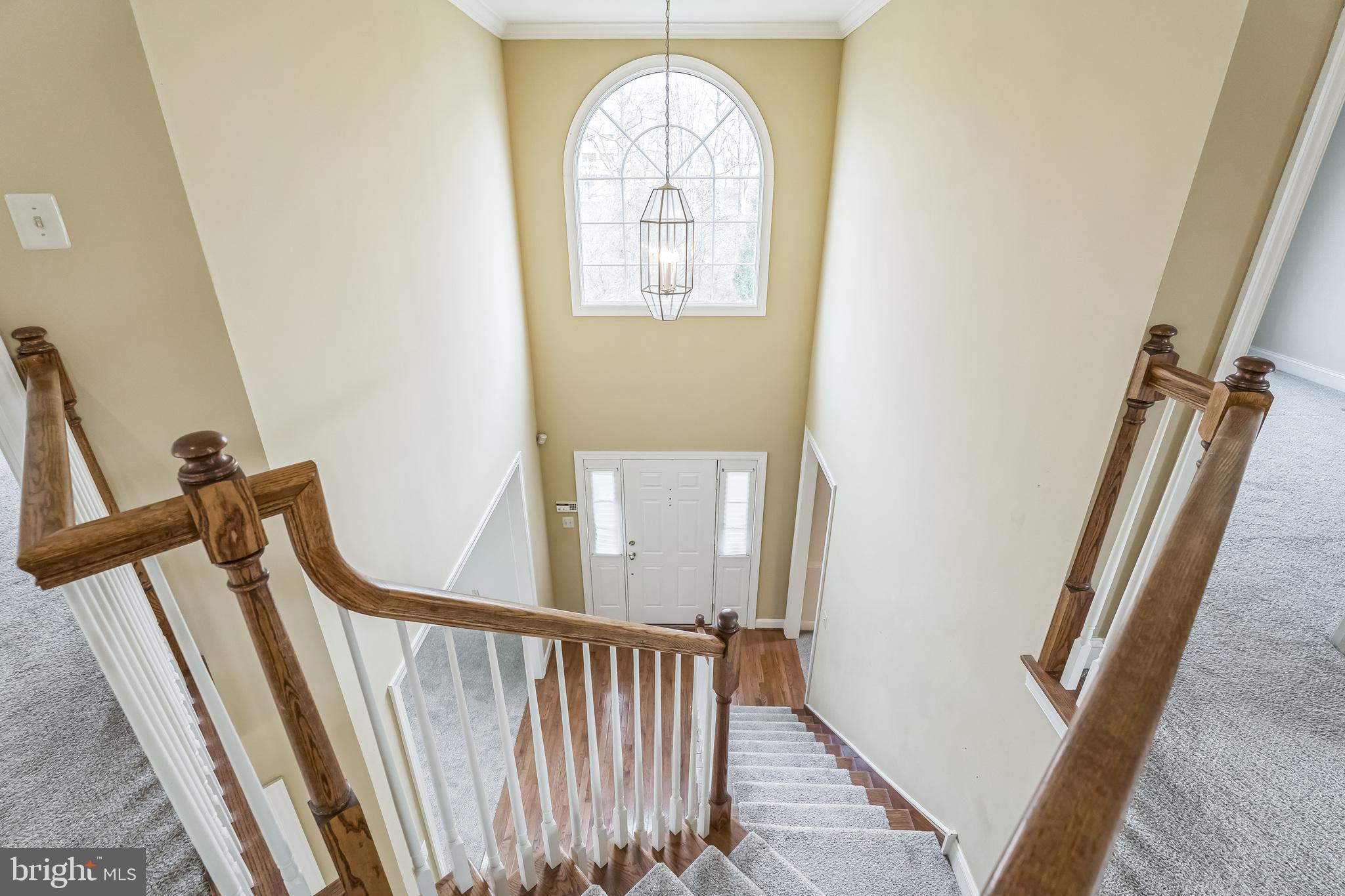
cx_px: 672
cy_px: 448
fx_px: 616
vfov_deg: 72.0
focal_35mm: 16
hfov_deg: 95.0
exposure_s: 1/100
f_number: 5.6
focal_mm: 16.5
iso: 640
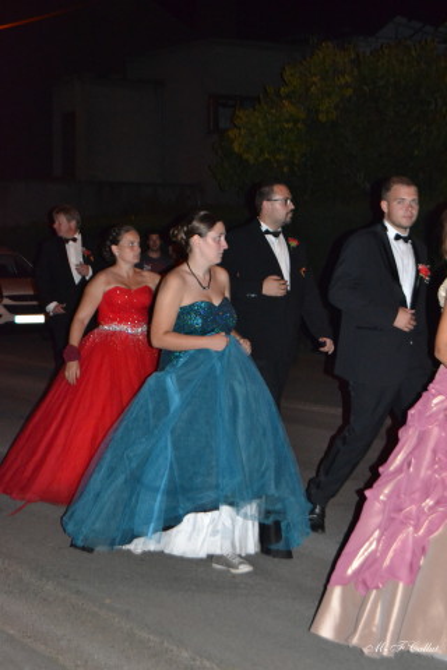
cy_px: 335
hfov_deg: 16.6
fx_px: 1536
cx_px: 224
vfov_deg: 24.6
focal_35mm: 82
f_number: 5.6
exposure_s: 1/60
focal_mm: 55
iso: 3200
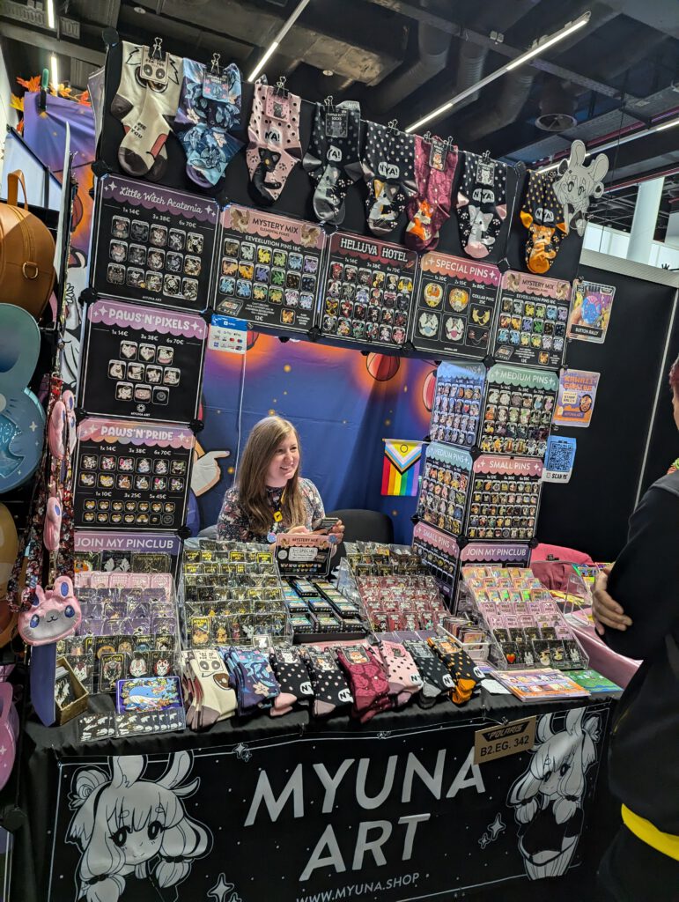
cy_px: 451
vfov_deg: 71.5
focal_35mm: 24
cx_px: 340
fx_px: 626
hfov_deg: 56.9
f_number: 1.85
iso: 626
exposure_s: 1/98.7
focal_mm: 6.81
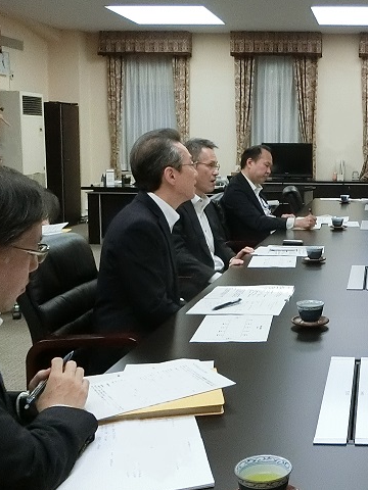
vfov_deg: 39.6
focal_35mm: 48
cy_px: 218
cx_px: 366
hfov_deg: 28.4
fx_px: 680
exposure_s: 1/250
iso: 800
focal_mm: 4.5
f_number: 3.5
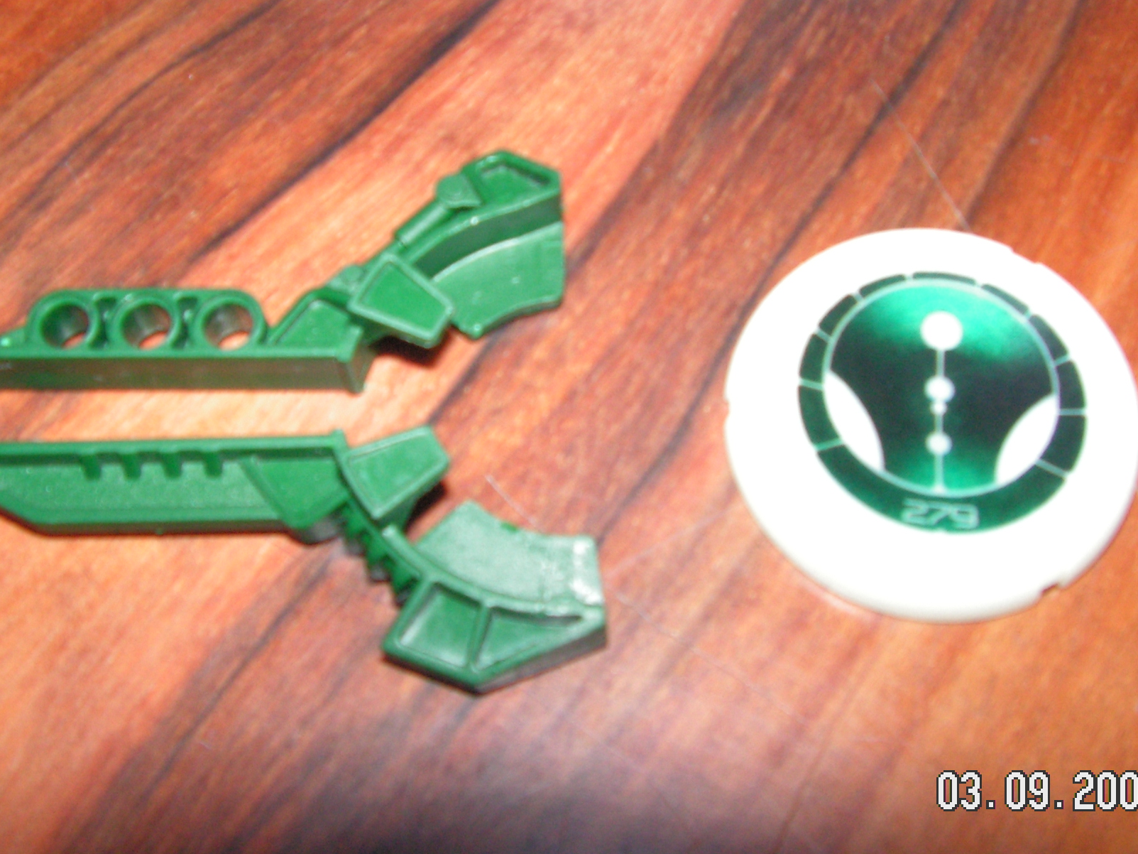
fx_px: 1512
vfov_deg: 31.4
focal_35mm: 46
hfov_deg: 41.2
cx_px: 557
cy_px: 352
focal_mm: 6
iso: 200
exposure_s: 1/40
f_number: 4.8
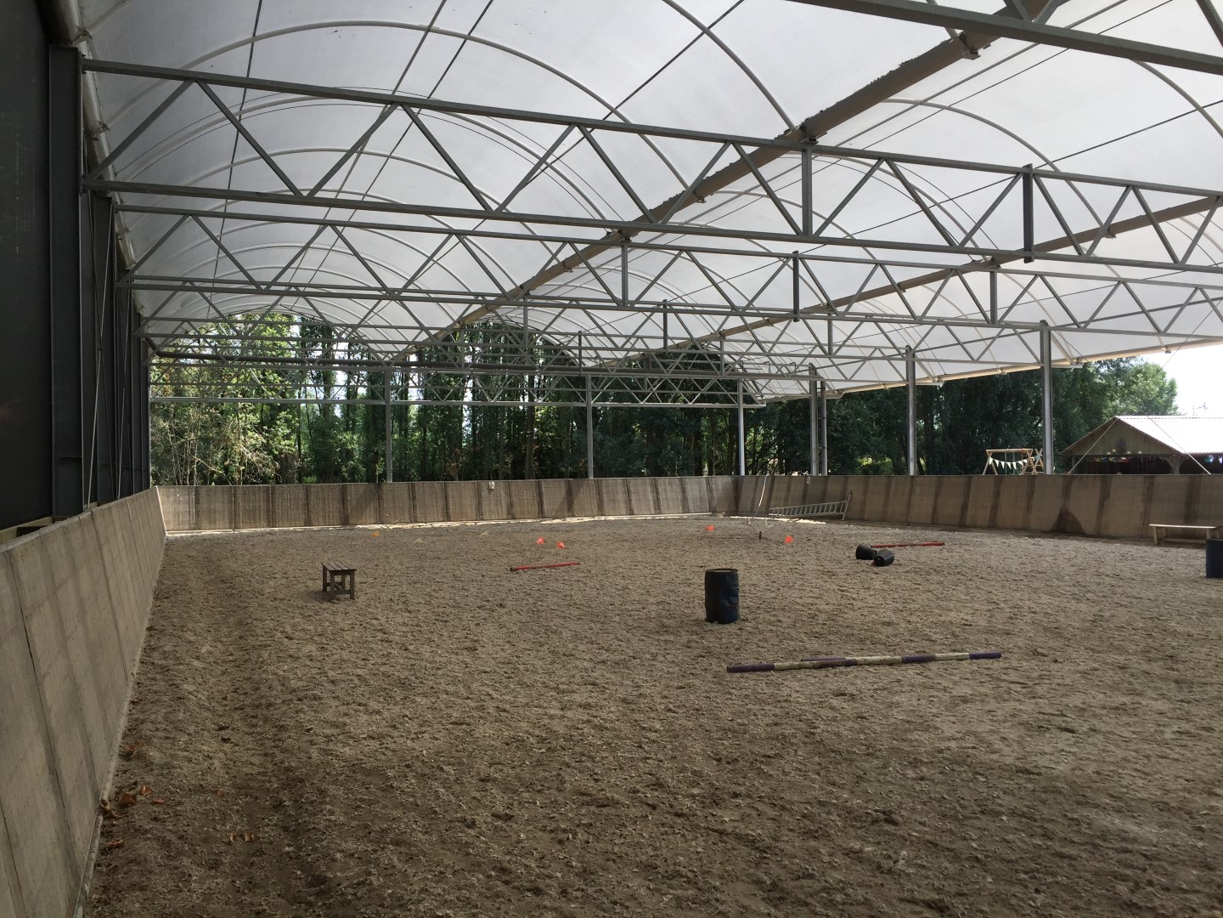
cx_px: 612
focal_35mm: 29
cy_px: 459
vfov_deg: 48.2
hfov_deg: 61.7
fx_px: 1025
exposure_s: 1/670
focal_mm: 4.15
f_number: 2.2
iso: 32
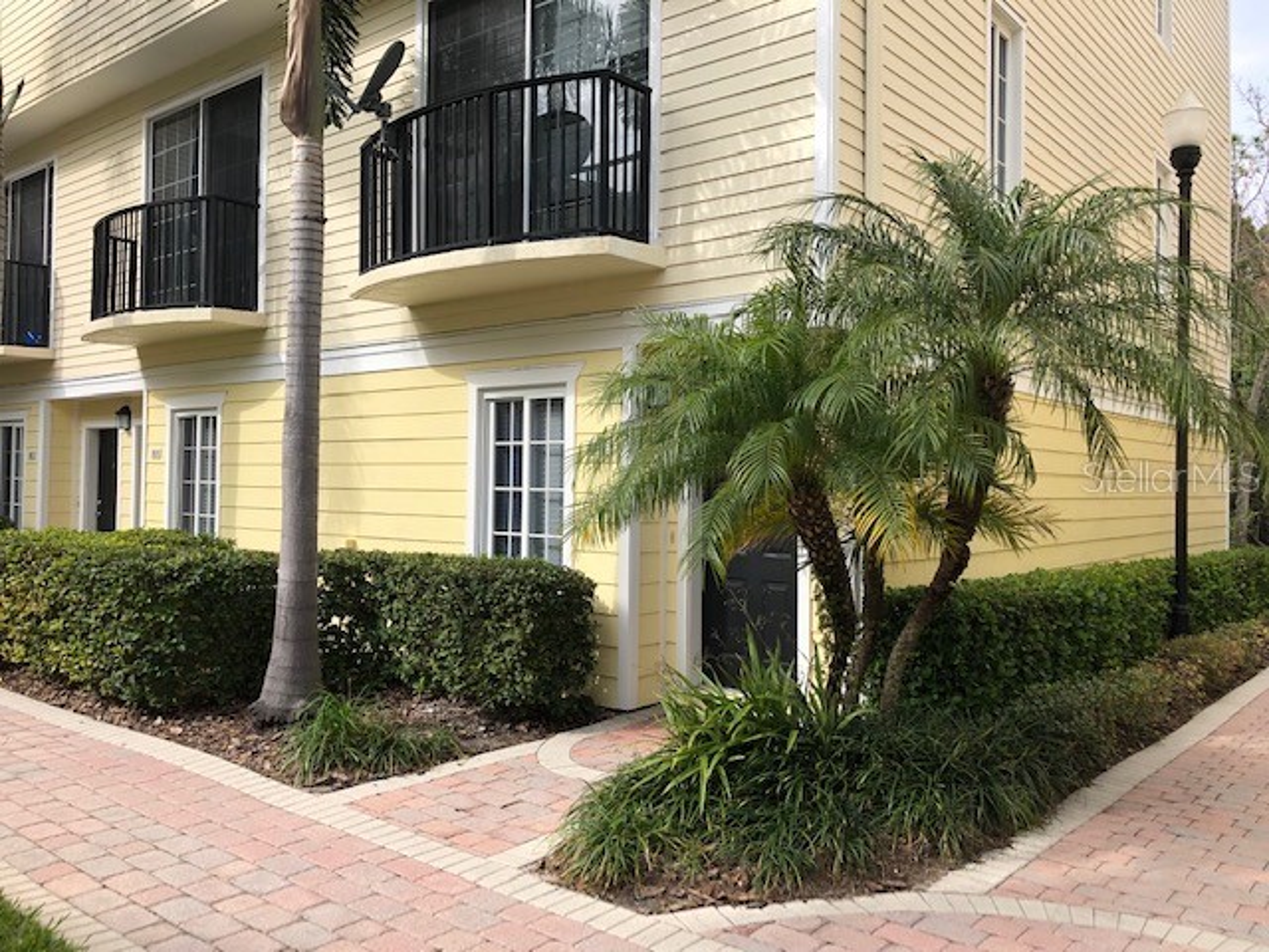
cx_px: 634
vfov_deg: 49.7
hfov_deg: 63.4
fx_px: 1026
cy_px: 476
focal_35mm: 28
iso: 20
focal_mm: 4
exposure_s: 1/1033
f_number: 1.8
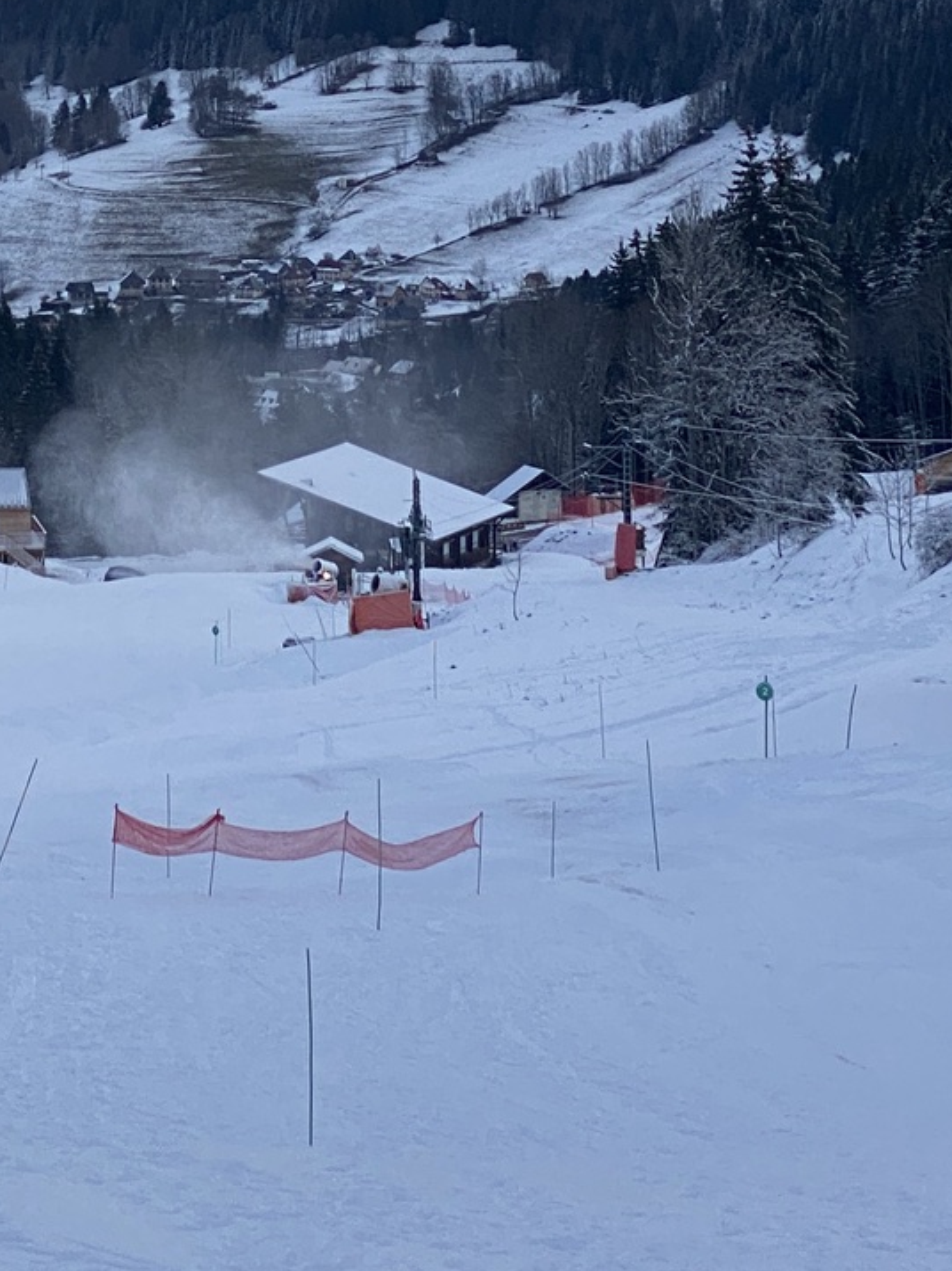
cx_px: 124
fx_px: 5465
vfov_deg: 12.8
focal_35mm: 149
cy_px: -407
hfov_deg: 9.9
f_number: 2
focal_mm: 6
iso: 20
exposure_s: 1/136
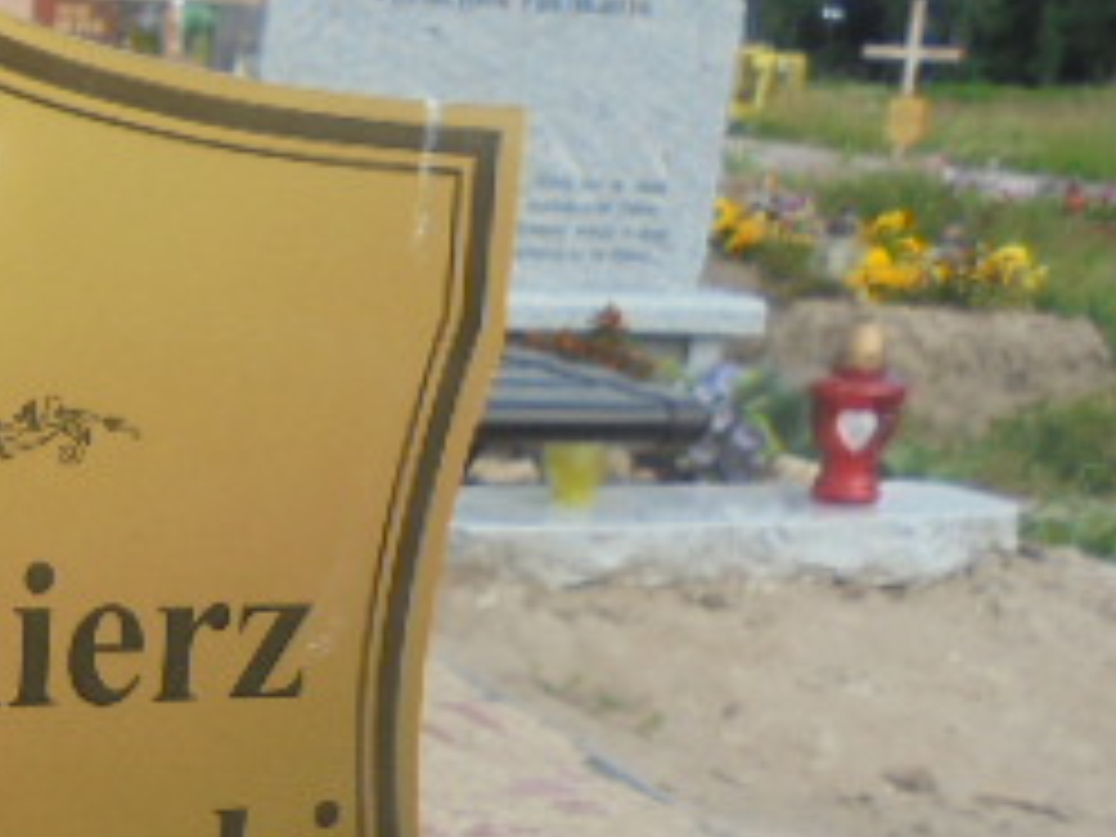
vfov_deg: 21.3
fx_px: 2160
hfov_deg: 26.7
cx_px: -104
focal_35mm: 67
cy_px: 810
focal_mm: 4.6
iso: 100
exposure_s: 1/640
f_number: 3.5
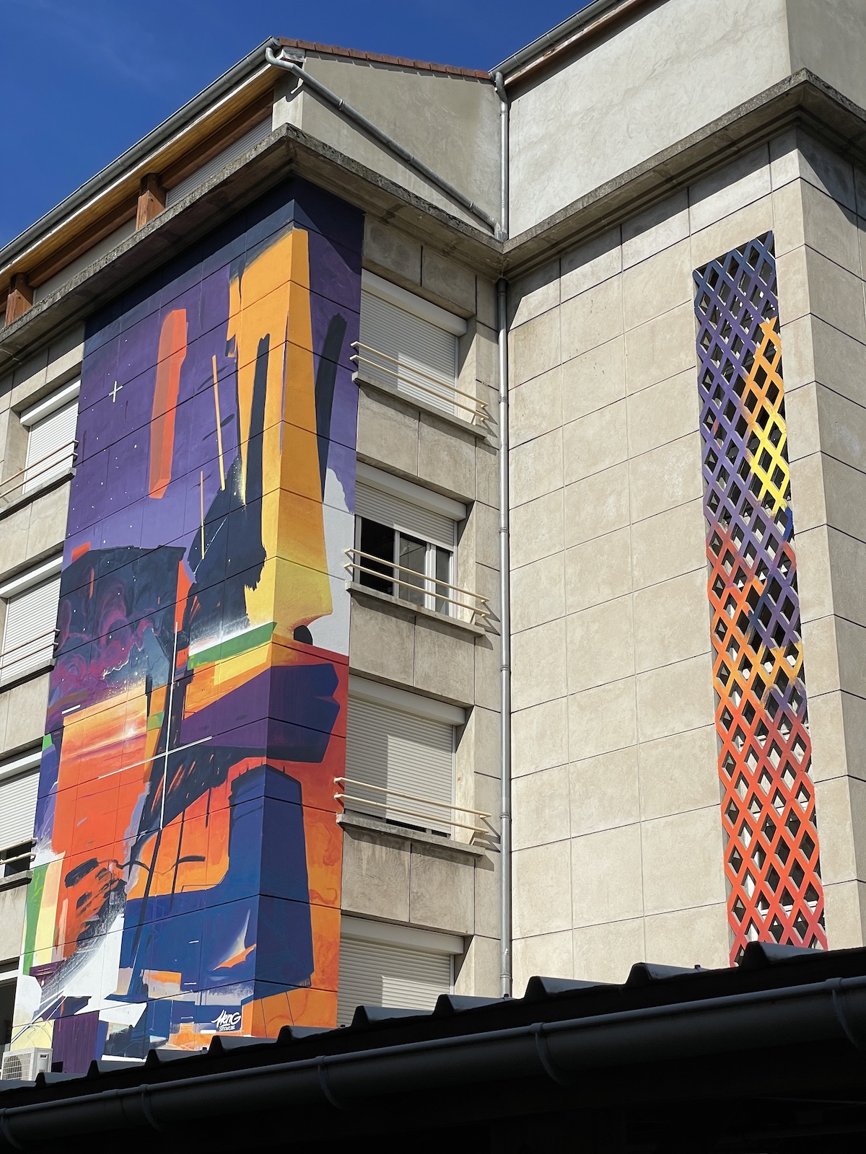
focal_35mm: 52
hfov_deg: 28.0
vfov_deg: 36.8
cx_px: 433
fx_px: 1735
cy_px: 577
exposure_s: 1/2994
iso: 25
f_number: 2
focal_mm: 6
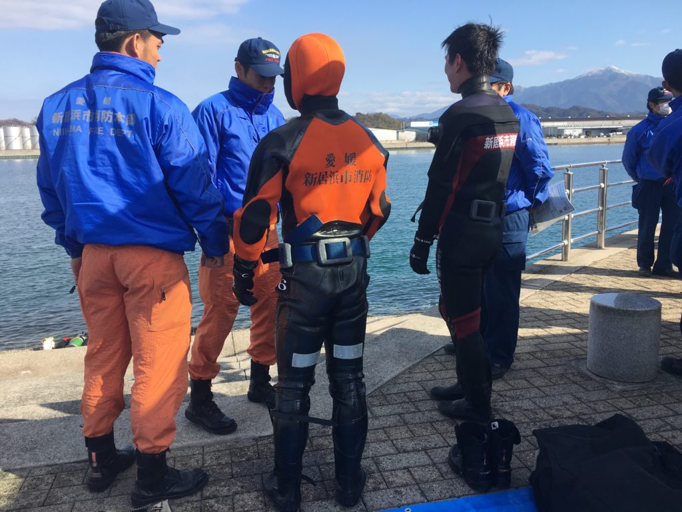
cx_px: 341
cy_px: 256
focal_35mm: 29
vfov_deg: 48.2
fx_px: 571
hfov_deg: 61.7
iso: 25
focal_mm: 4.15
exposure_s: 1/962
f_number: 2.2
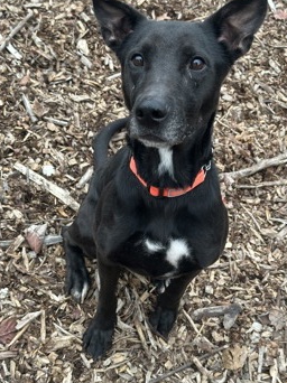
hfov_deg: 24.7
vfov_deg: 32.7
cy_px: 192
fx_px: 653
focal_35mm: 59
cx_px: 175
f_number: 1.78
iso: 64
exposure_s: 1/200
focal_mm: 6.86
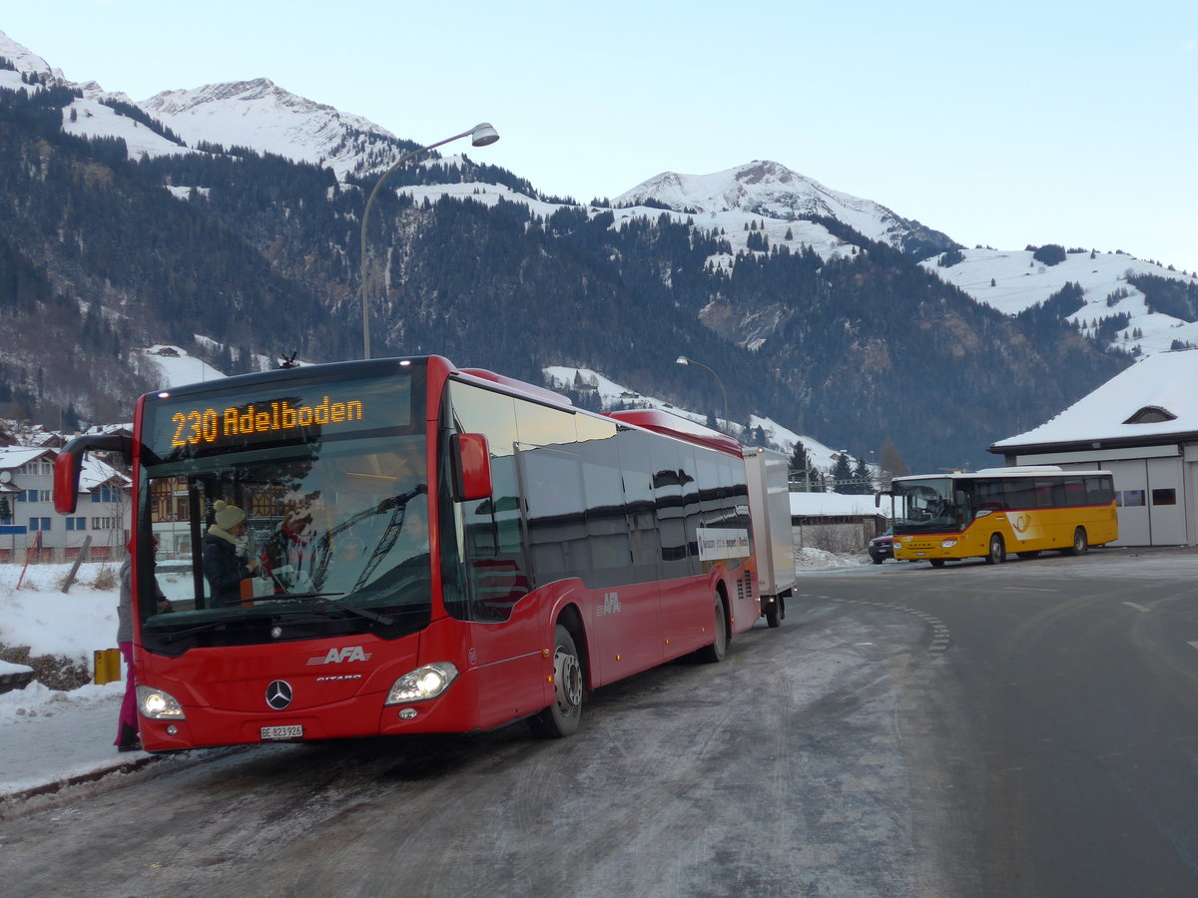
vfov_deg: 32.9
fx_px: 1523
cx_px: 599
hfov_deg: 42.9
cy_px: 449
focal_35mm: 44
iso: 80
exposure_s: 1/100
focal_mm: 9
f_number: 2.8
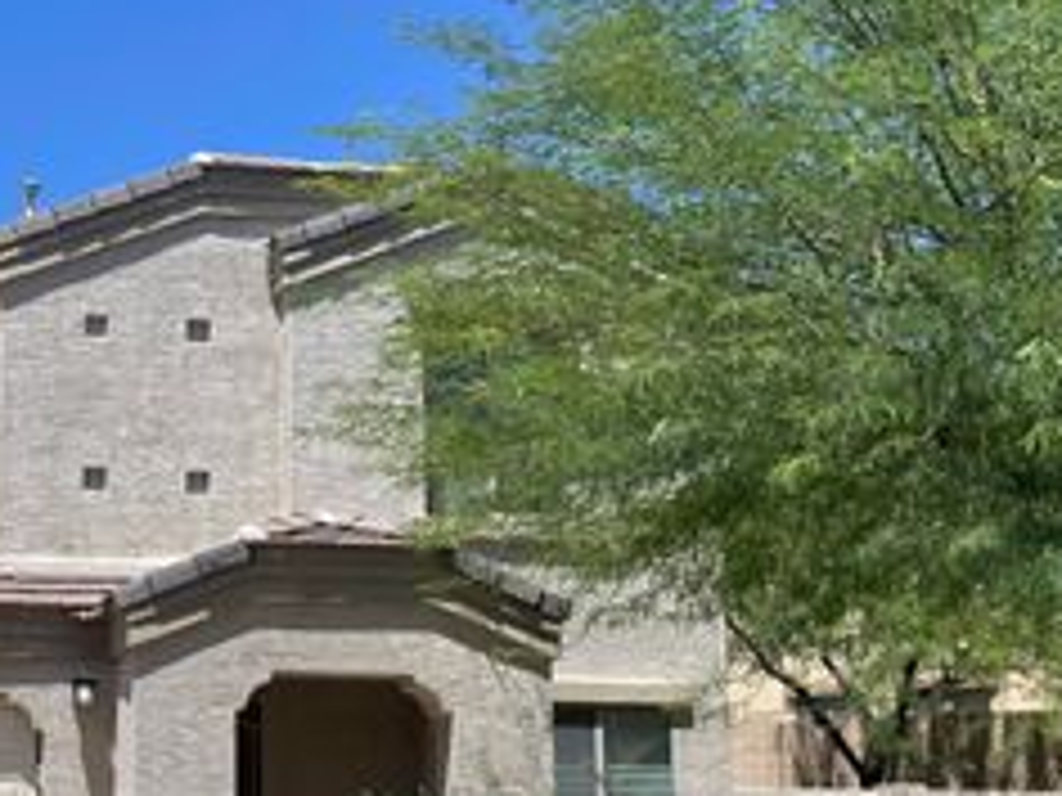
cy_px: 528
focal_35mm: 55
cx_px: 99
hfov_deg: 33.1
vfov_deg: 26.4
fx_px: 1687
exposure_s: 1/3509
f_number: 1.6
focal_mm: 4.2
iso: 32
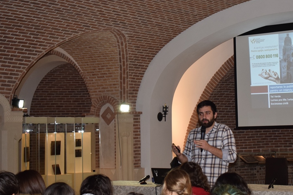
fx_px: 643
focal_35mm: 79
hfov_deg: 25.6
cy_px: 82
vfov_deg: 17.3
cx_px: 187
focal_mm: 36
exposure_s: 1/125
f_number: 5.6
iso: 720
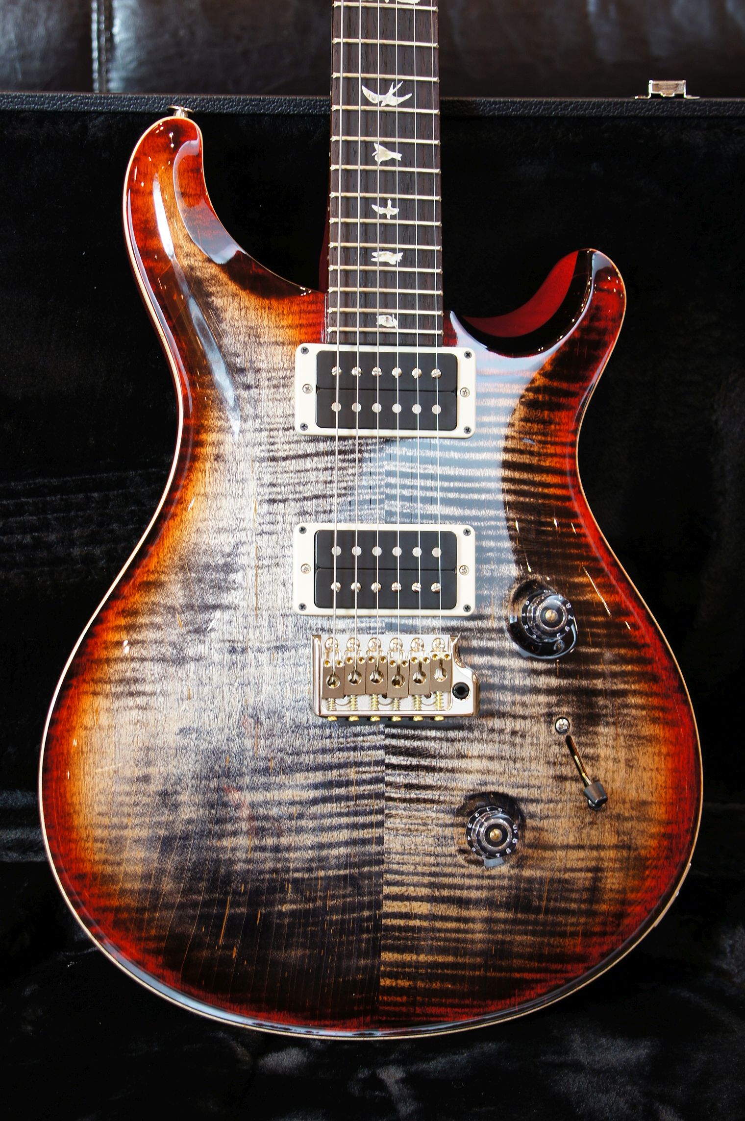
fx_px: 2334
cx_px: 372
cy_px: 560
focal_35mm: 75
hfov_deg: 18.1
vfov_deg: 27.0
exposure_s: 1/3
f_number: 5.6
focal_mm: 50
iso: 100
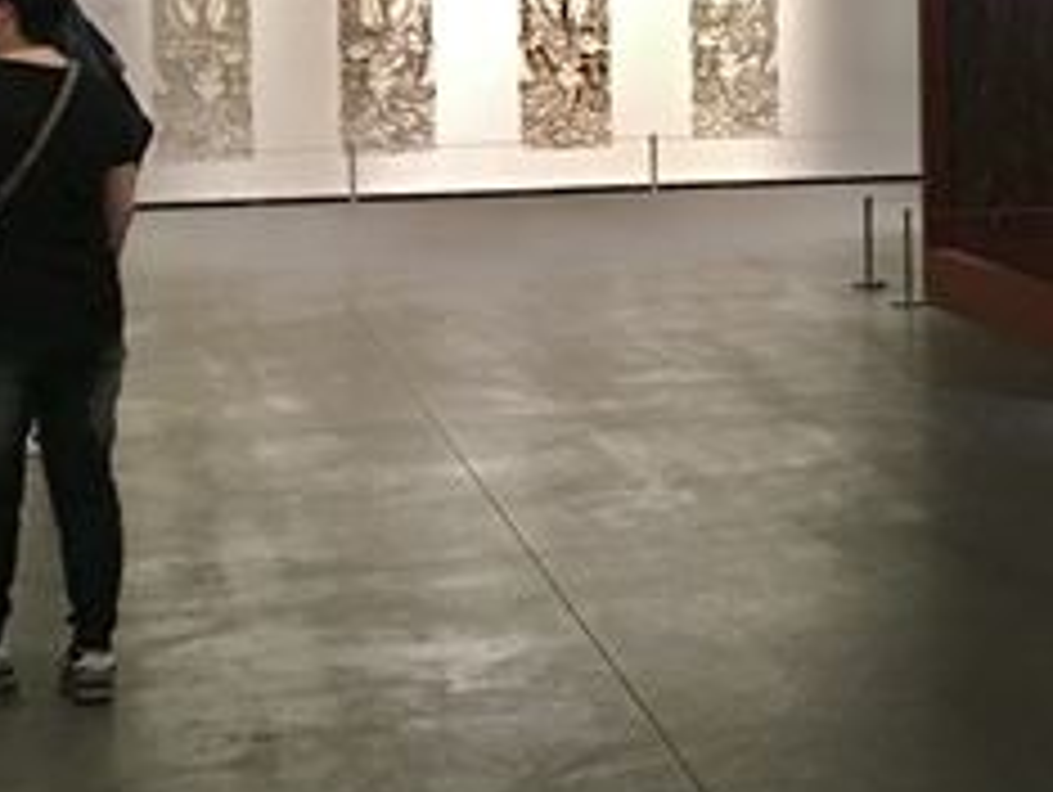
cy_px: 112
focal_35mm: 99
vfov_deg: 14.8
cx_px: 1202
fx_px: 3015
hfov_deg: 18.9
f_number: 2.2
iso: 50
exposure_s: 1/4
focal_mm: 4.15
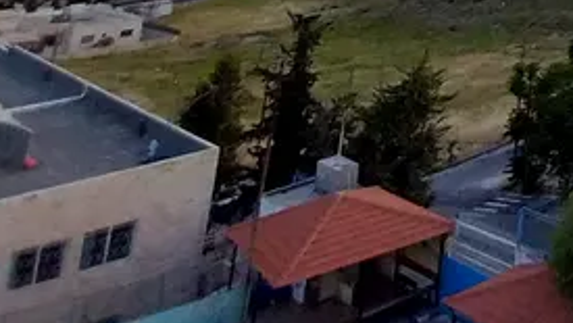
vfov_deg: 16.4
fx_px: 730
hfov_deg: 31.7
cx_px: 762
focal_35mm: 48
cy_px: -381
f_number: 2.2
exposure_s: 1/449
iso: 64
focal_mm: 1.3
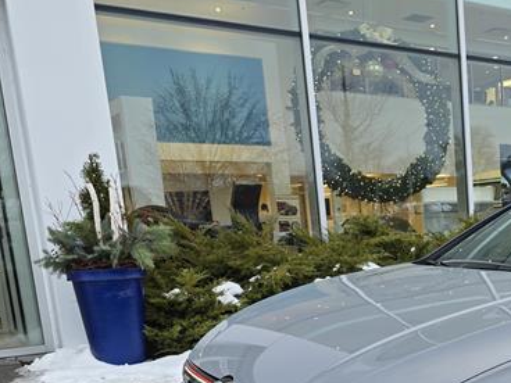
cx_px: 529
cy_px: 382
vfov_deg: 27.5
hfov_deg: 34.2
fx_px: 738
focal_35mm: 50
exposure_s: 1/55.5
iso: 20
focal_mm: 6.3
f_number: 1.7
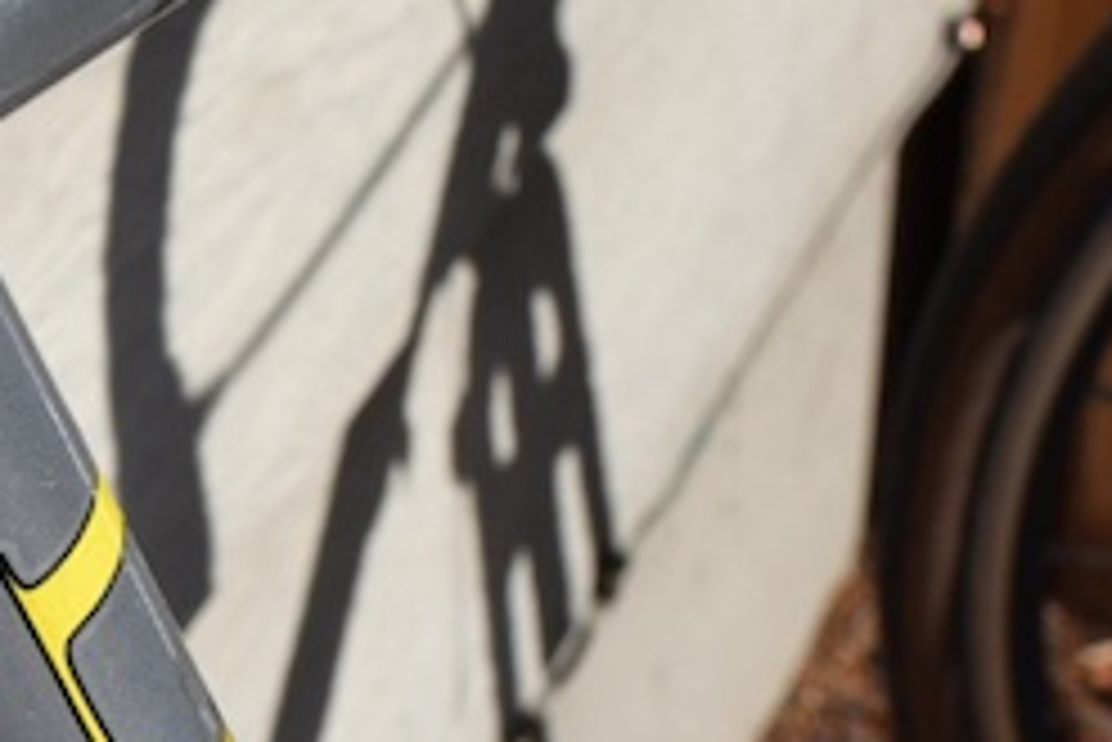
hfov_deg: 13.5
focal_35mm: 151
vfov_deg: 8.9
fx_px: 4655
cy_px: 1113
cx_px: 63
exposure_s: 1/500
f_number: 11
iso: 200
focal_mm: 31
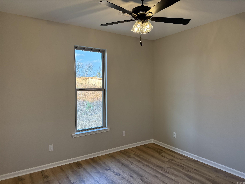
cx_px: 122
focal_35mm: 24
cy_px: 92
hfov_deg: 71.6
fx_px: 170
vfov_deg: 56.8
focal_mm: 6.76
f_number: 1.78
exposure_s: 1/185
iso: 200
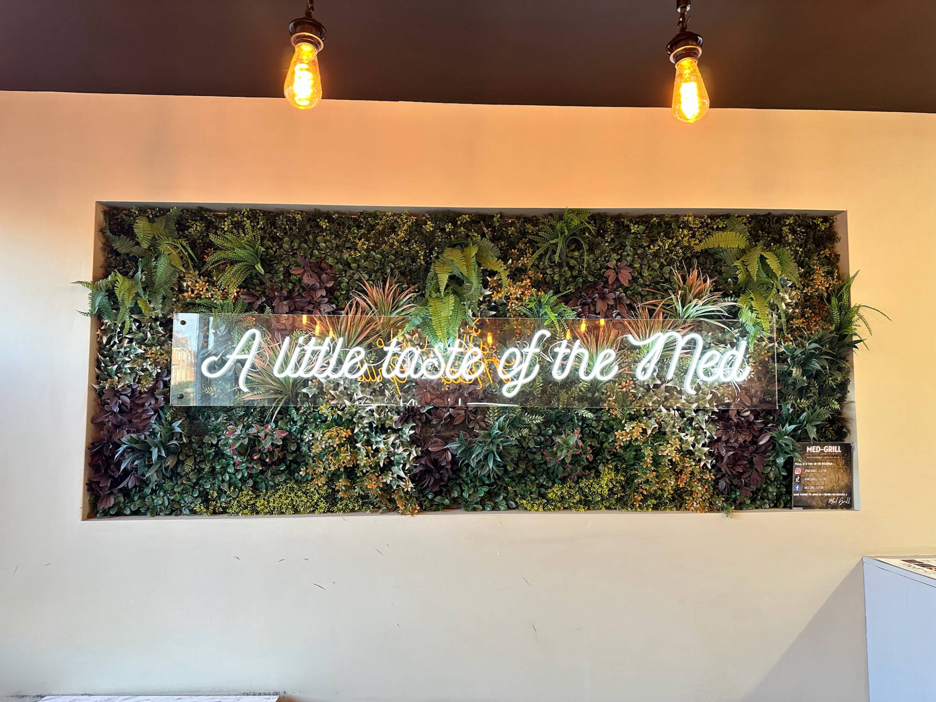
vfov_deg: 56.8
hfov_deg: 71.6
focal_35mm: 24
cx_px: 468
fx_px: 649
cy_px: 351
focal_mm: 6.86
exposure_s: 1/50
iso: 160
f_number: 1.78
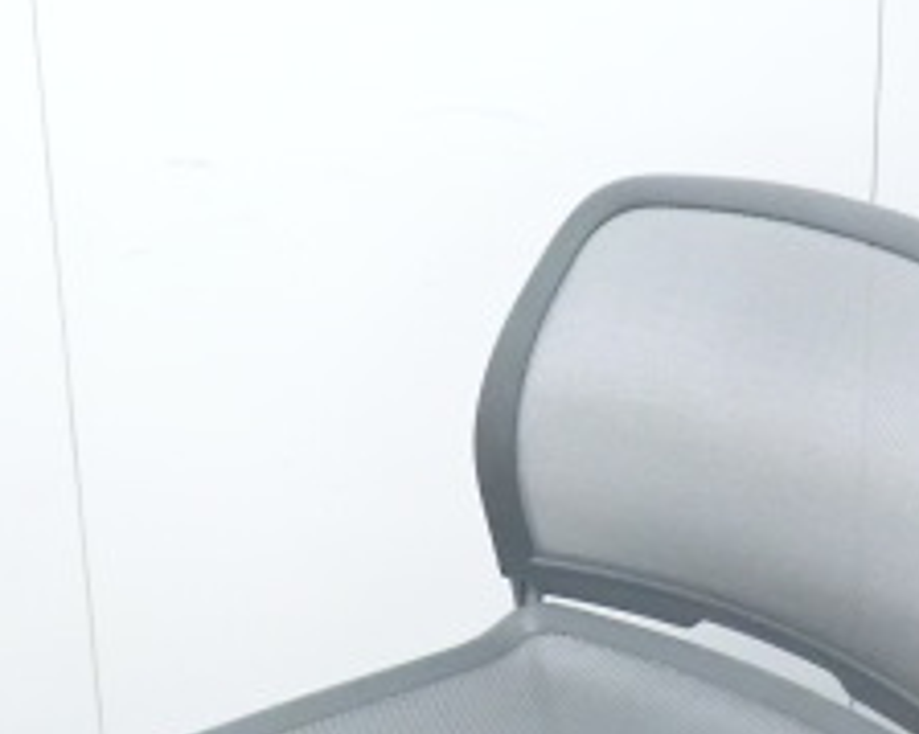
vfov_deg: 14.3
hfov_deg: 18.1
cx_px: 611
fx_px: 2882
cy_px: 713
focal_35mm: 106
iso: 800
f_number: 3.9
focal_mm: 6.9
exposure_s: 1/30
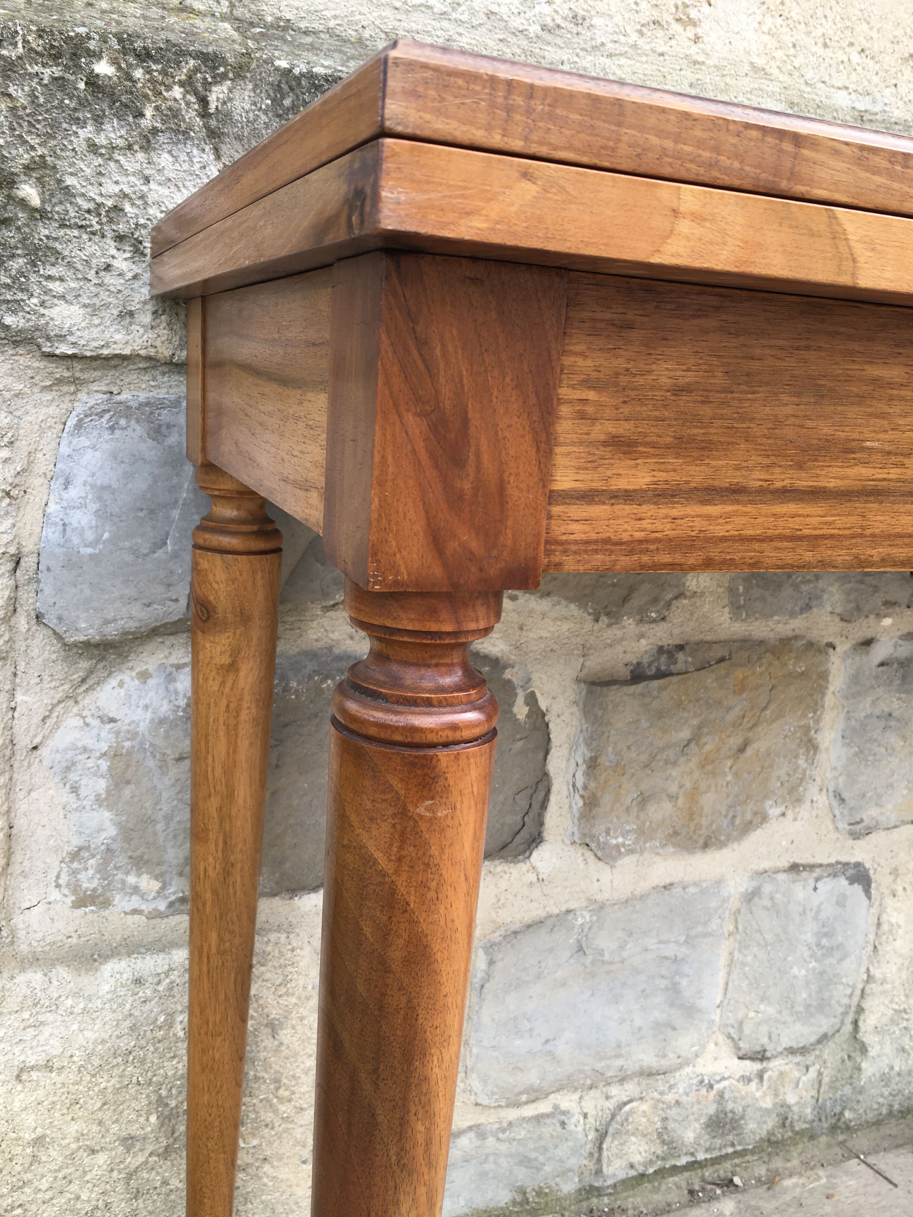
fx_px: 1020
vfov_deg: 61.7
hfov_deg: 48.2
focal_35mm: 29
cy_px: 608
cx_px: 456
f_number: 2.2
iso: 25
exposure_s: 1/283
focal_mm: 4.15
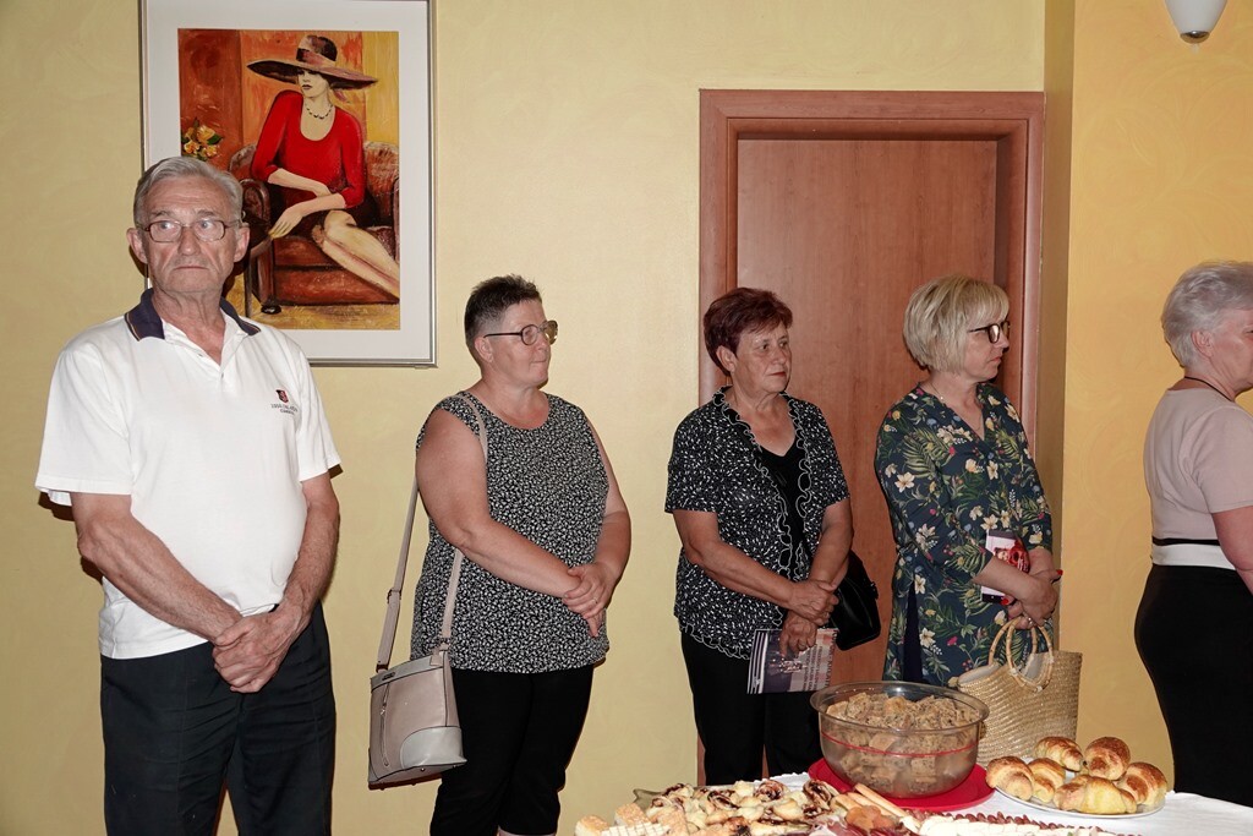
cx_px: 626
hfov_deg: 54.4
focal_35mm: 35
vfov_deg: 37.9
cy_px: 418
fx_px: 1218
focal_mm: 12.96
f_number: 2.8
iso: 400
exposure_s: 1/40
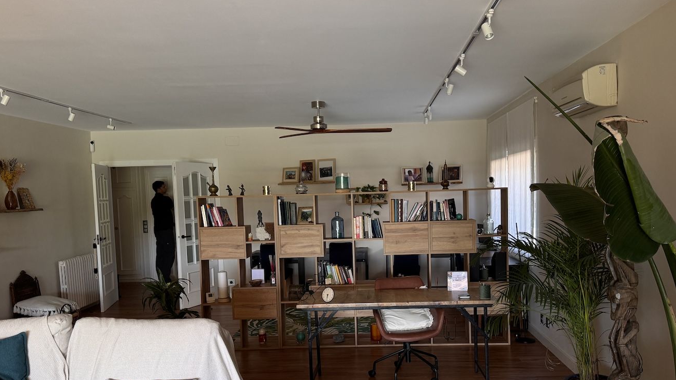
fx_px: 574
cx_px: 362
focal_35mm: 32
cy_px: 233
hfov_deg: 61.0
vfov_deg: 36.5
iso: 160
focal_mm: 6.76
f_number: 1.78
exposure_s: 1/121
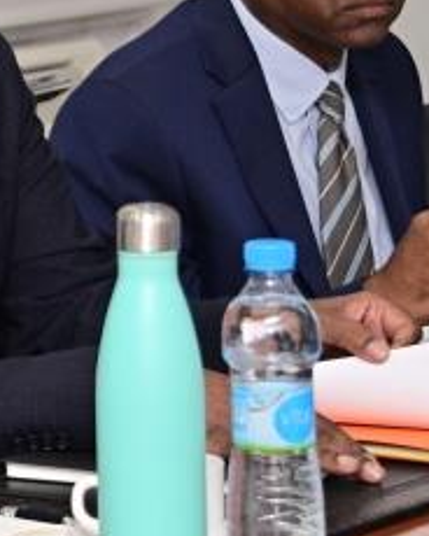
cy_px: 62
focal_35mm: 300
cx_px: -485
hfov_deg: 5.1
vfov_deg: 6.4
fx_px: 4761
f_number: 5.6
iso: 1600
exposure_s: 1/200
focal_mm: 72
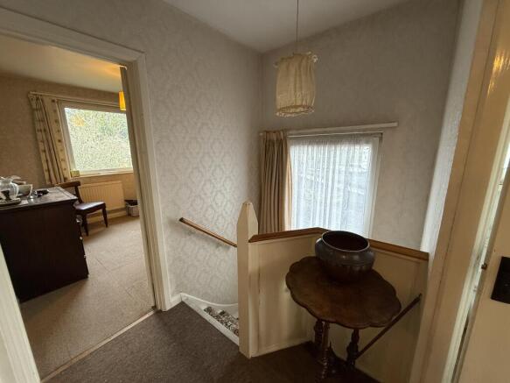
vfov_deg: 85.7
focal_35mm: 14
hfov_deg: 102.1
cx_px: 255
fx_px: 206
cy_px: 192
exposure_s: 1/100
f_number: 2.2
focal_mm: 2.22
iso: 200
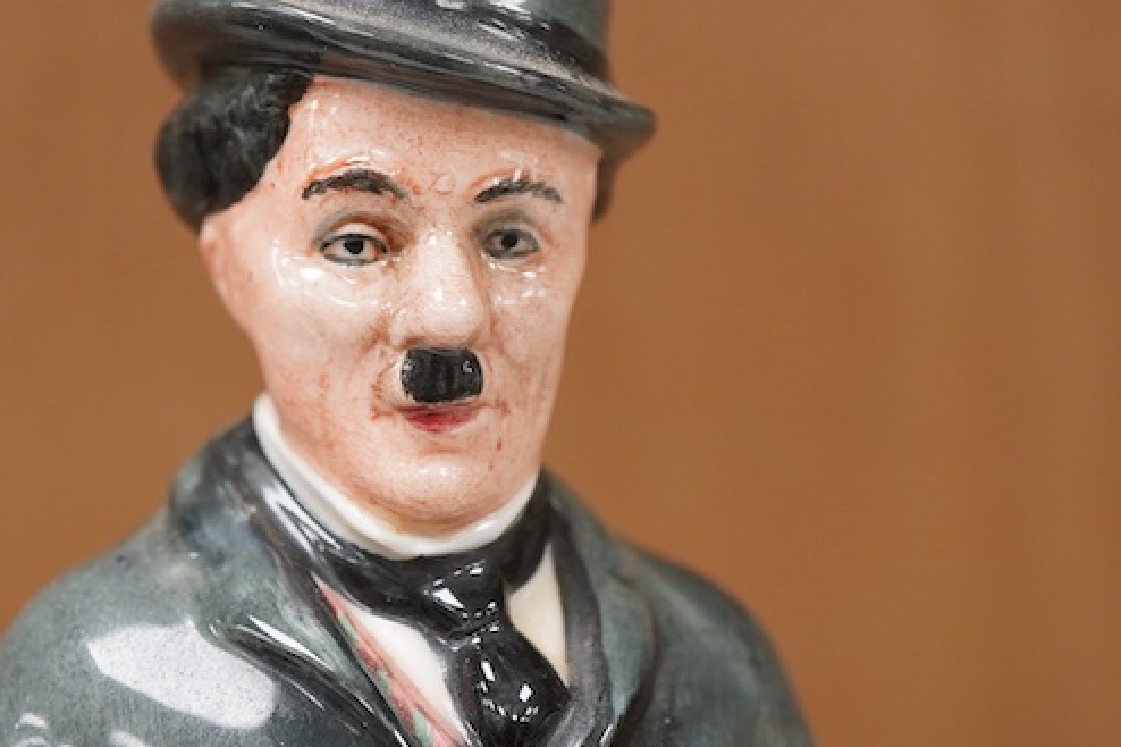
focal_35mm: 82
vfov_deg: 16.6
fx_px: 2552
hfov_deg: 24.6
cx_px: 372
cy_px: 259
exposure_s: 1/125
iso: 1250
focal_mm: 30
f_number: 7.1
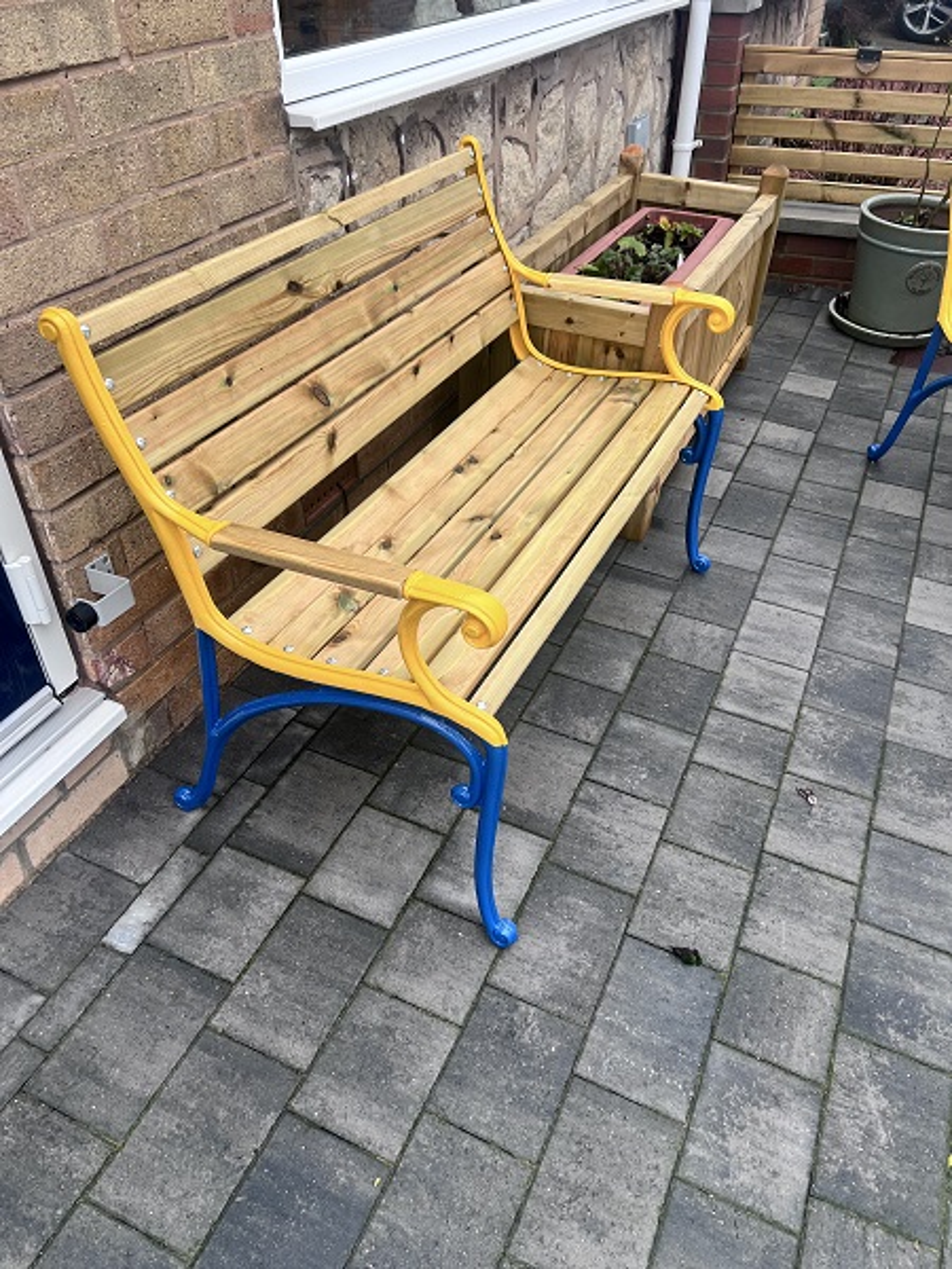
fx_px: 953
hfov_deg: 53.1
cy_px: 634
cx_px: 476
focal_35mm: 26
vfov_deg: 67.3
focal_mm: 5.7
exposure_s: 1/365
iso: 50
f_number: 1.5
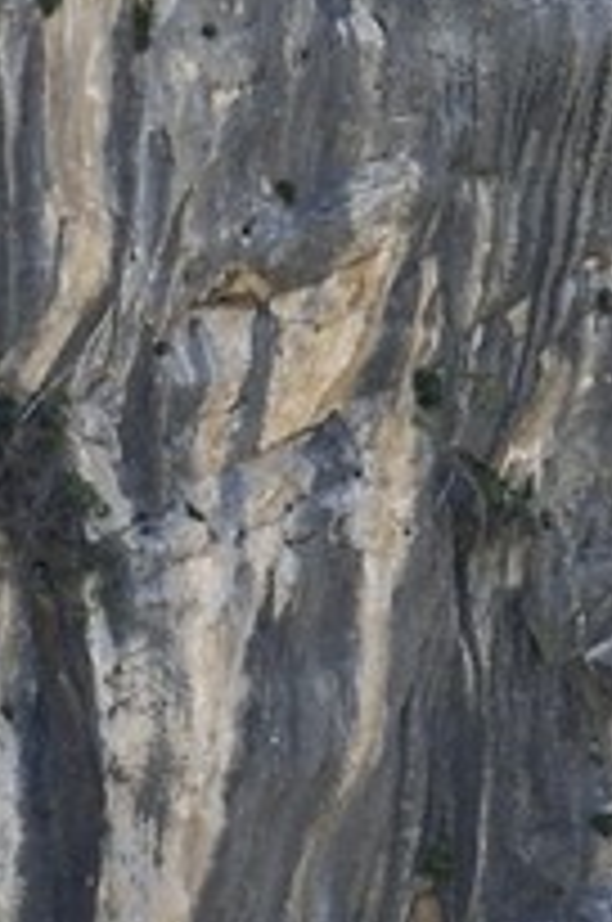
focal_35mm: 1561
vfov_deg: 1.3
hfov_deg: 0.9
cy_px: -1201
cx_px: 2315
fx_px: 39938
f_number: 6.3
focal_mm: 200
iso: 200
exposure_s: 1/250
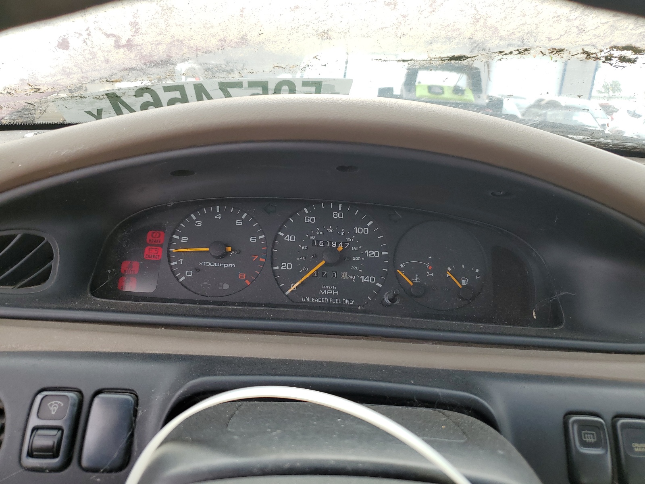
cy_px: 242
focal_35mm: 26
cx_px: 322
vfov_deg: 53.1
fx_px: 484
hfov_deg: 67.3
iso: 50
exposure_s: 1/333
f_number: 1.5
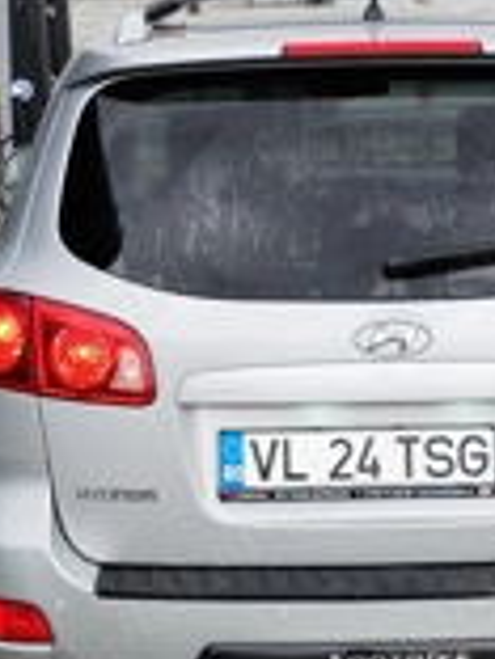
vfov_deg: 16.7
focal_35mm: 118
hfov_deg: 12.5
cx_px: 347
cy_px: 330
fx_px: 2250
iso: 125
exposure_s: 1/100
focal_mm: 6.12
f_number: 1.9
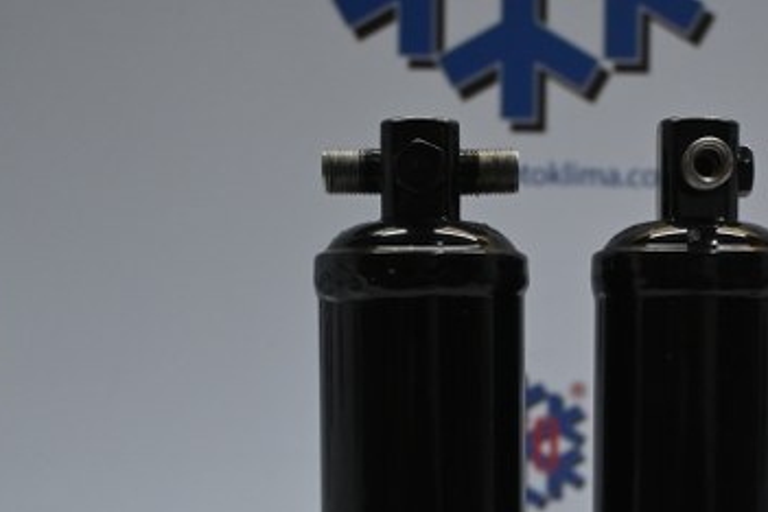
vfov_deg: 16.2
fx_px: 1777
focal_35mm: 83
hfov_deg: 24.2
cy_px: 435
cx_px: 532
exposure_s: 1/125
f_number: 5
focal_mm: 32.5
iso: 1000
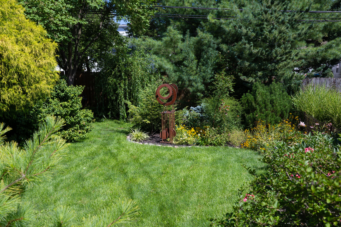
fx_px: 332
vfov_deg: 37.9
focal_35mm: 35
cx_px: 170
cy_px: 114
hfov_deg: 54.4
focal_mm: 35
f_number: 8
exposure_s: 1/160
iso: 90
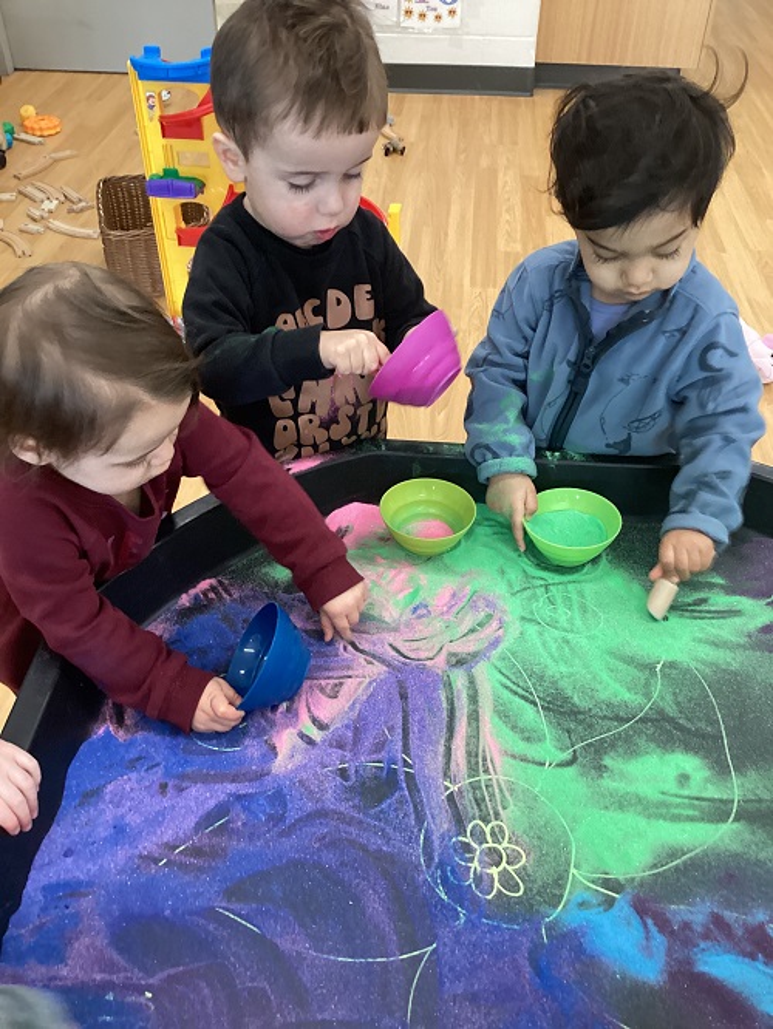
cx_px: 386
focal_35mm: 31
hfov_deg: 45.5
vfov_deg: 58.3
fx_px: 922
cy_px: 514
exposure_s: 1/33
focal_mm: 3.3
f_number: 2.4
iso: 250
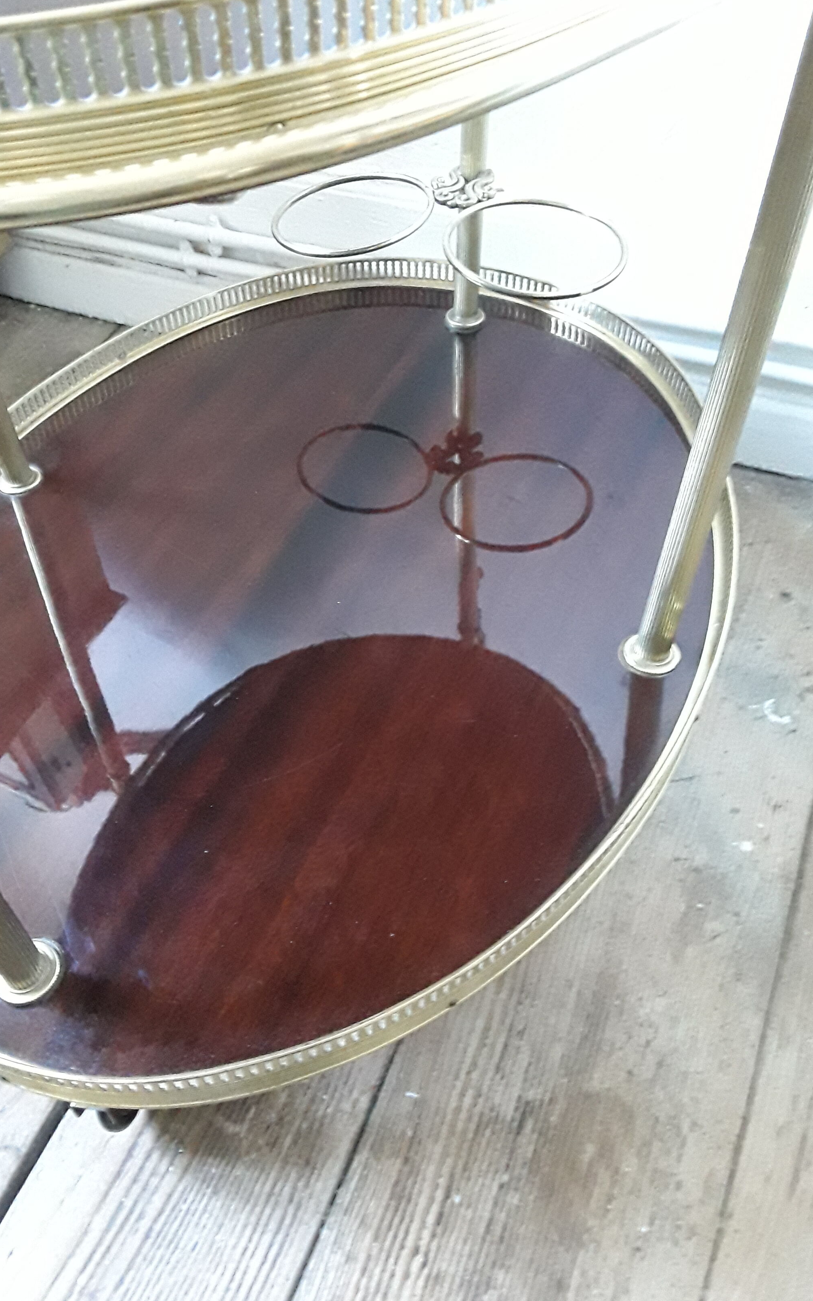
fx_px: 1028
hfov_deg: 43.0
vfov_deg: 64.6
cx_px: 335
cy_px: 644
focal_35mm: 29
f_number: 1.9
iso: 500
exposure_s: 1/17
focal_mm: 2.91
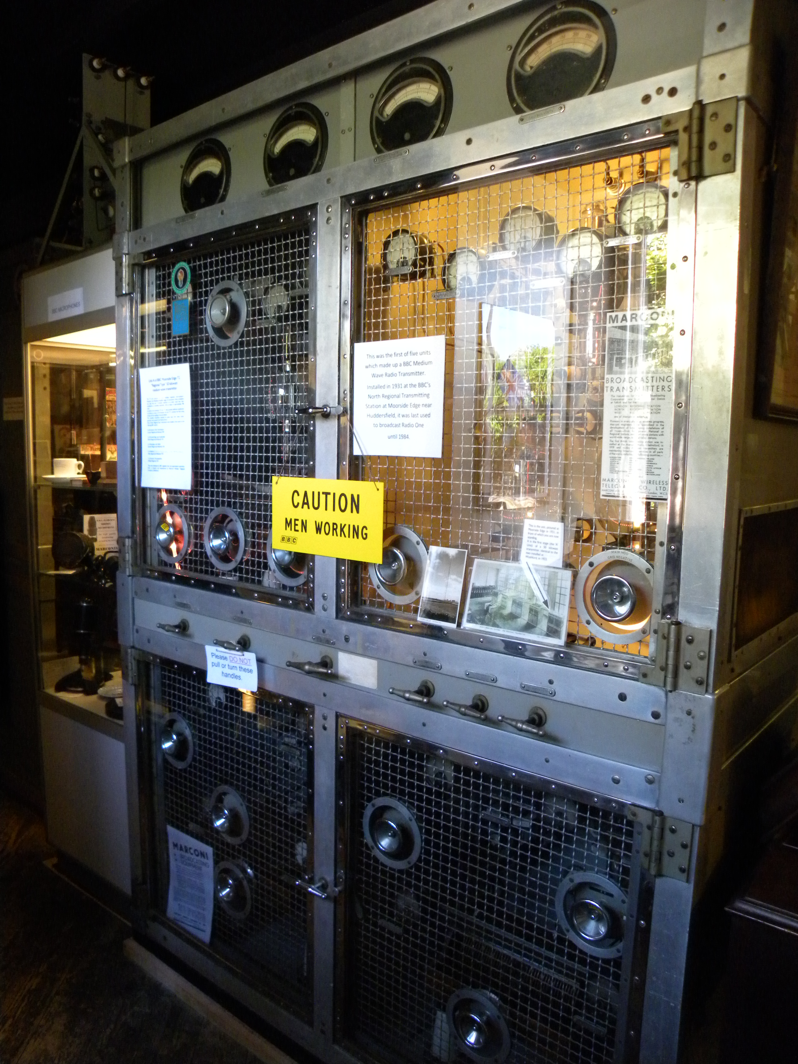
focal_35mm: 26
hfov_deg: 53.1
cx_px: 399
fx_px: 799
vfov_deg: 67.3
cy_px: 532
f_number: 2.8
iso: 400
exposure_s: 1/35.3
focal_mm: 4.6
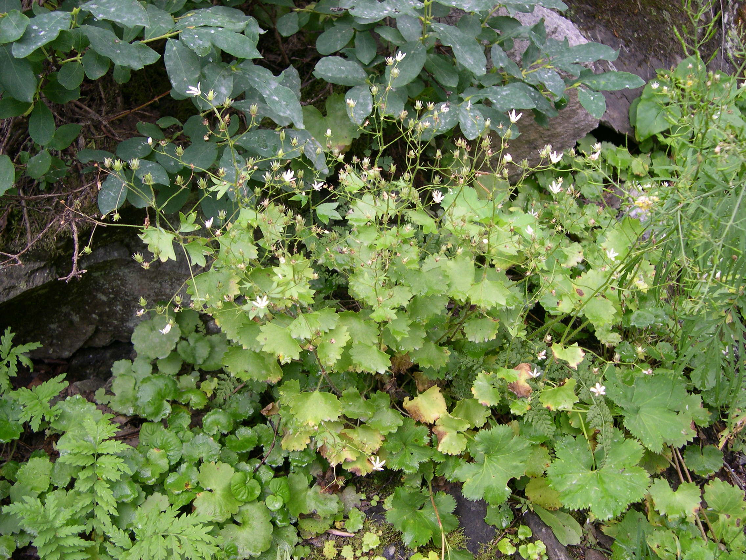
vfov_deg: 37.7
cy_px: 280
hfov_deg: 49.0
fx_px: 819
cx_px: 373
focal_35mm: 38
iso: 100
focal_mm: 8
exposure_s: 1/87
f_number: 2.8
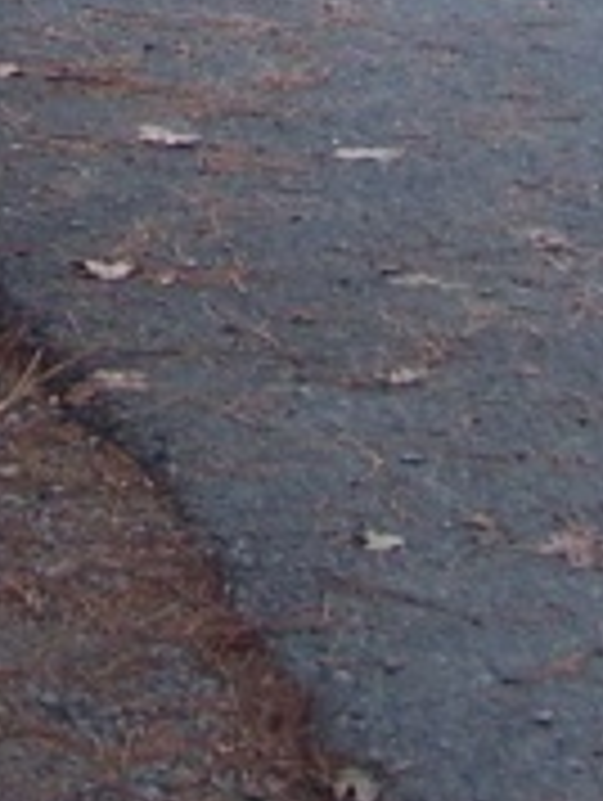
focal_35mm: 224
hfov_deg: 6.6
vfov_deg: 7.9
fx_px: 5190
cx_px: -171
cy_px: -1350
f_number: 2.8
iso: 100
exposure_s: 1/60
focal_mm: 8
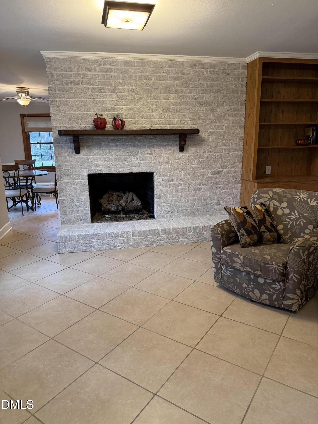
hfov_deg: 56.8
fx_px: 294
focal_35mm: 24
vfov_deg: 71.6
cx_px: 159
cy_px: 212
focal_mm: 6.76
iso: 200
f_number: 1.78
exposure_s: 1/60
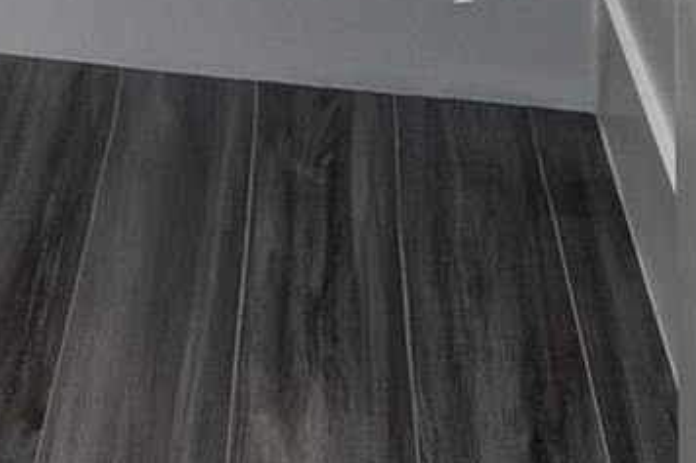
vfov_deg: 16.4
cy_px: -549
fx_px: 1043
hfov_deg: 26.7
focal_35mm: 54
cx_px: -344
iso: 320
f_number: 5
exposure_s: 1/25
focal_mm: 12
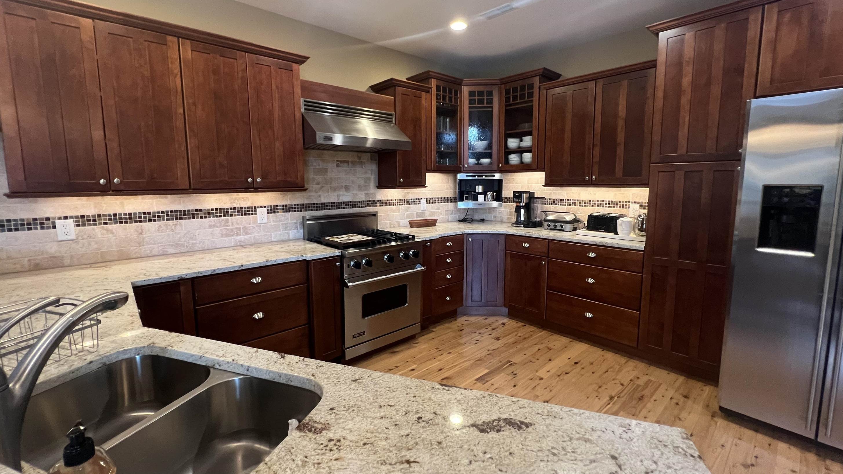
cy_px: 221
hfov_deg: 103.0
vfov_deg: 70.5
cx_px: 413
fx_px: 335
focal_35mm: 15
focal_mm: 1.57
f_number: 1.8
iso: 400
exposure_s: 1/60
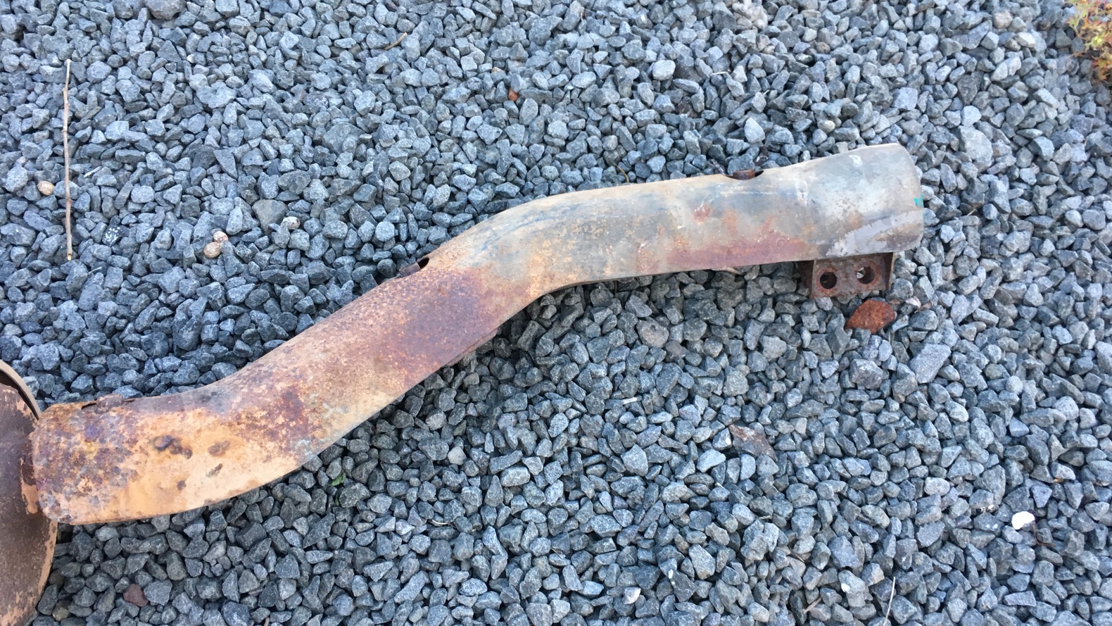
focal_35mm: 32
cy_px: 353
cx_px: 562
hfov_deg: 61.0
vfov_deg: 36.6
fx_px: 944
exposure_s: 1/33
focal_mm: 4.15
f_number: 2.2
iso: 125
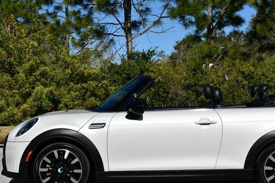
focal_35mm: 77
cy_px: 96
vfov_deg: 17.7
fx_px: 589
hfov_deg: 26.2
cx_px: 171
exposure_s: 1/400
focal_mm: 29
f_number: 10
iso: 100
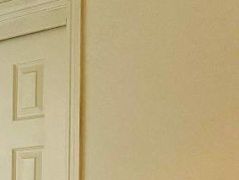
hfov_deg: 13.2
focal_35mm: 127
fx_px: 878
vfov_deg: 11.2
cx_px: -248
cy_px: 269
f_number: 1.78
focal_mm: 6.76
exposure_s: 1/60
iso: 250
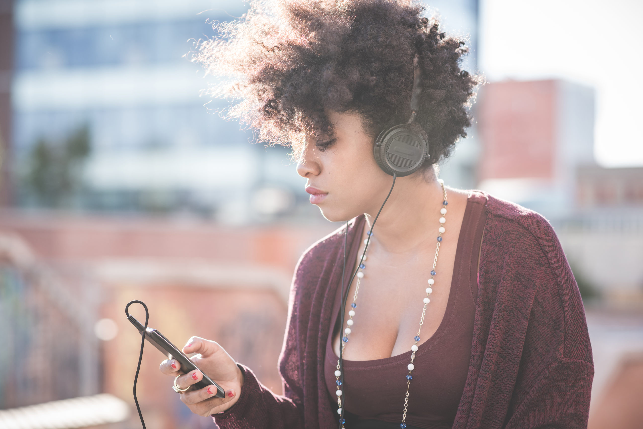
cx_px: 322
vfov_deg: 16.1
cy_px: 214
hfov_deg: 23.9
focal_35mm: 85
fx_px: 1519
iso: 250
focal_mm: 85
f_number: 2.8
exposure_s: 1/640
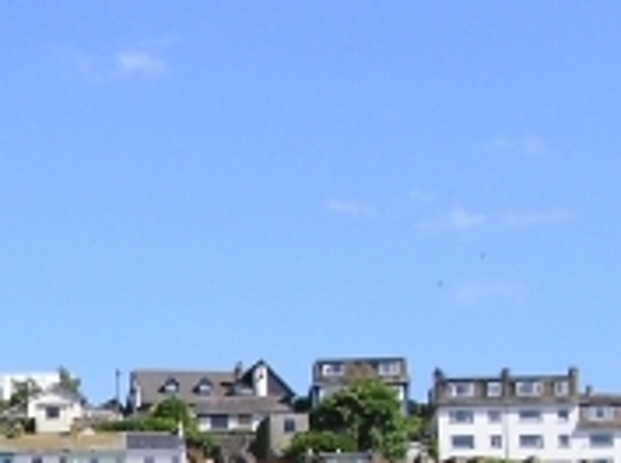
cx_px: -291
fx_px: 2310
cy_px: 735
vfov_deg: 10.9
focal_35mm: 129
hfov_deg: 14.4
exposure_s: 1/350
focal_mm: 7.8
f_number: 5.6
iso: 100
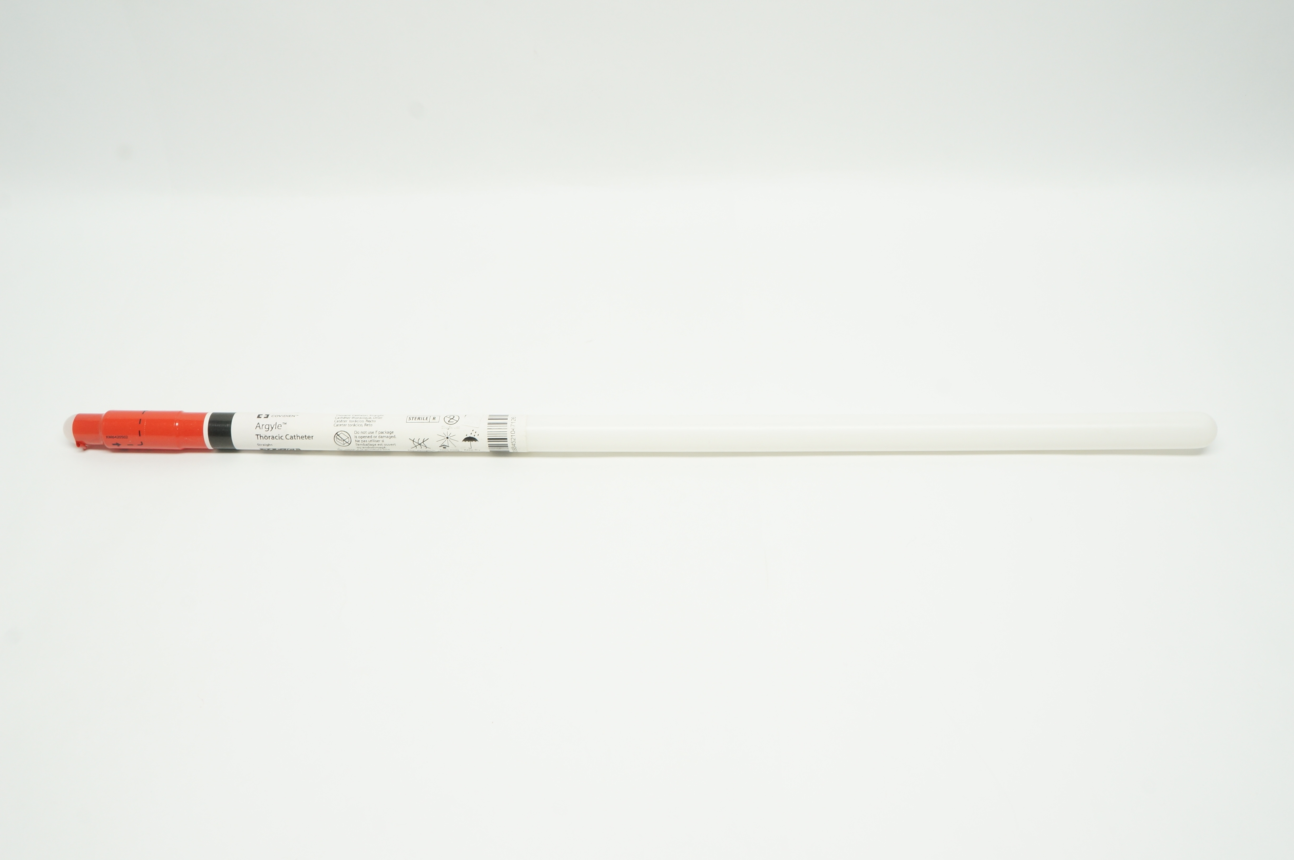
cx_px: 647
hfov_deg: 53.2
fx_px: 1293
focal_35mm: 36
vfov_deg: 36.8
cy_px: 430
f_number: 13
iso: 400
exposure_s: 1/15
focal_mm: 24
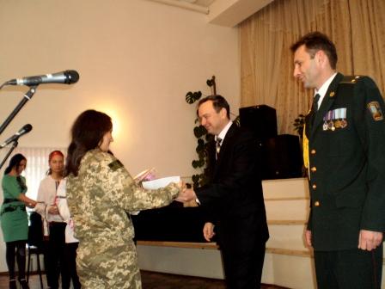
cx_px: 192
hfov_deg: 51.4
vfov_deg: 39.7
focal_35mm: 36
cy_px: 144
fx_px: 400
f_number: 3.1
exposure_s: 1/30
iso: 250
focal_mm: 6.3
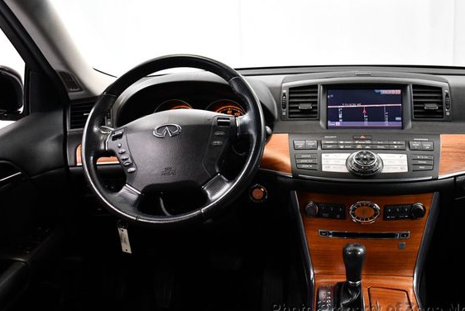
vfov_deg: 32.7
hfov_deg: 47.3
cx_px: 261
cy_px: 148
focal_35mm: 41
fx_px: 530
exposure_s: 1/125
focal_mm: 18
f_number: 3.5
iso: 3200
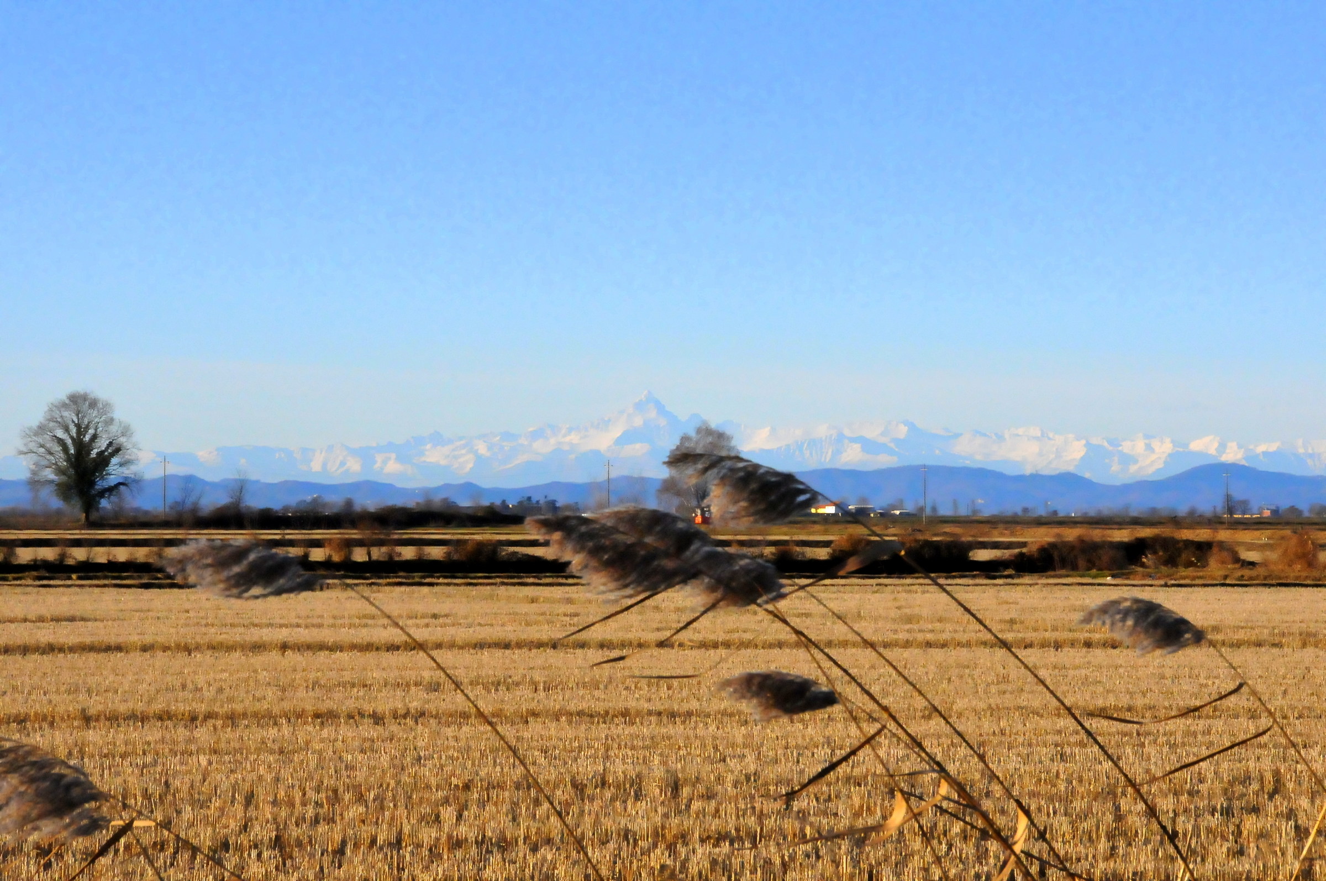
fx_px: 5242
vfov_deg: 9.6
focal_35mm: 142
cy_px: 440
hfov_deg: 14.4
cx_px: 663
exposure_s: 1/800
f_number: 22
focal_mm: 95
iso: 3200
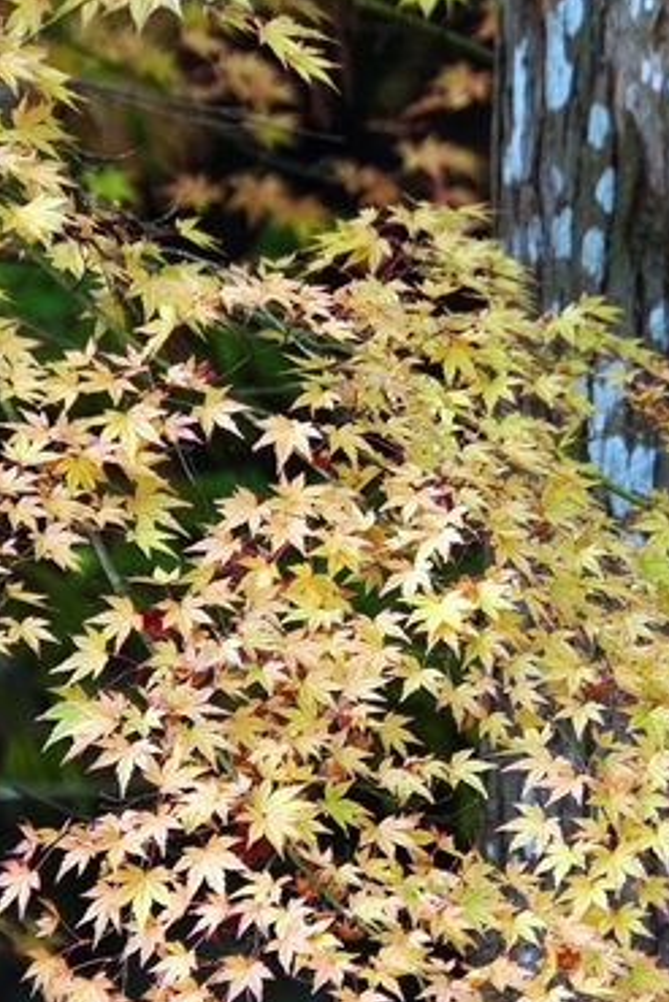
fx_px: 12457
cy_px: 720
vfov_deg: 4.6
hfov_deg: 3.1
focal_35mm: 447
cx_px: 500
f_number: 6.3
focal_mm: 138.1
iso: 320
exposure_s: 1/250
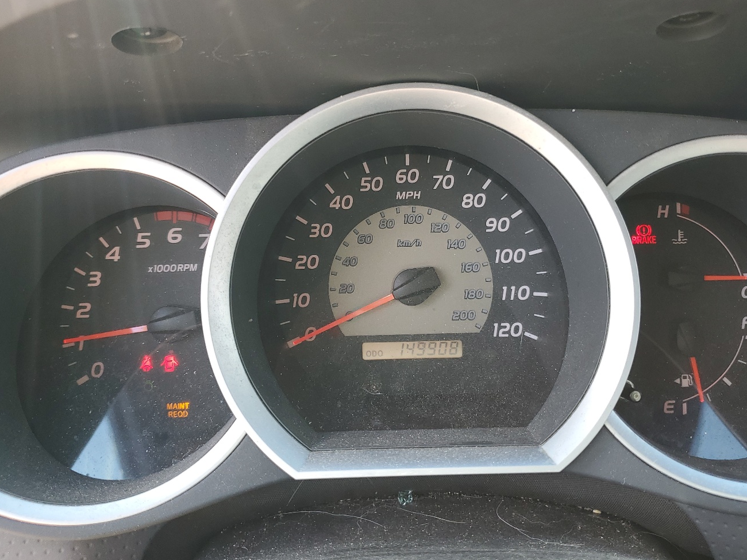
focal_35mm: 32
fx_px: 691
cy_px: 265
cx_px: 390
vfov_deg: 44.1
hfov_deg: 56.8
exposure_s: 1/120
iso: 50
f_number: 1.5
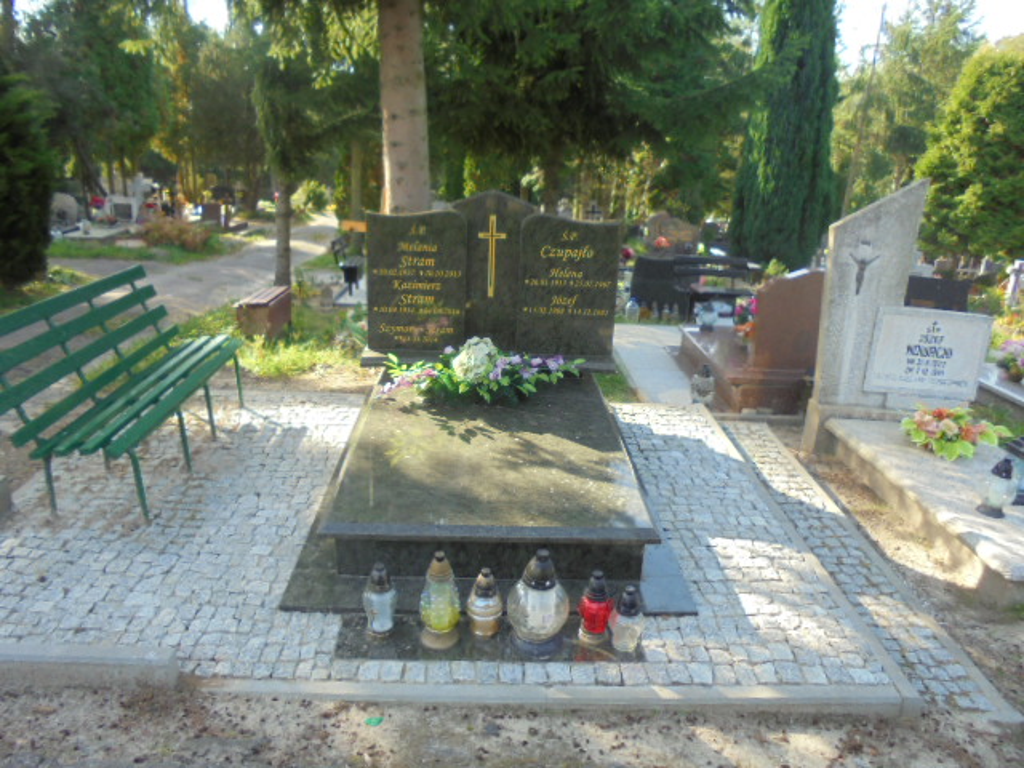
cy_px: 384
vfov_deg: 53.1
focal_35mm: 26
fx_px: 769
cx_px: 512
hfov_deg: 67.3
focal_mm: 4.6
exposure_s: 1/125
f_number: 3.5
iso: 100
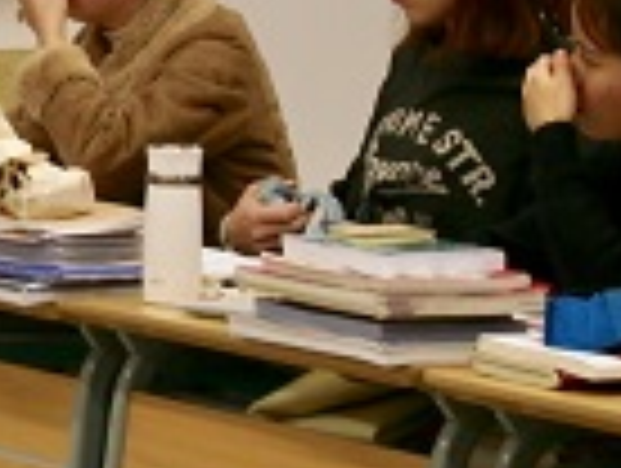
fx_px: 4043
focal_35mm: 225
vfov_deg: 6.6
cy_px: -29
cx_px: -533
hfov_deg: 8.4
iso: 800
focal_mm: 30
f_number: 5.5
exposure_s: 1/60
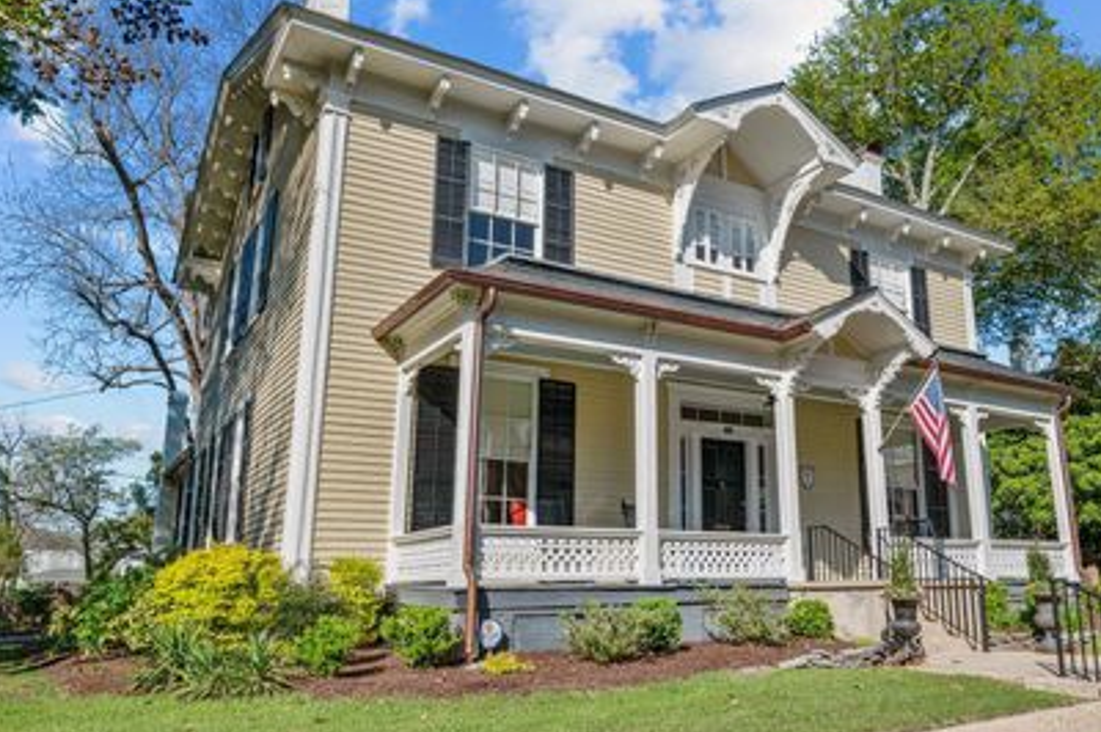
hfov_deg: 61.4
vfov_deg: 43.5
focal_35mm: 30
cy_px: 378
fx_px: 917
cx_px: 666
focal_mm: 24
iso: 250
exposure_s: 1/800
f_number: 8
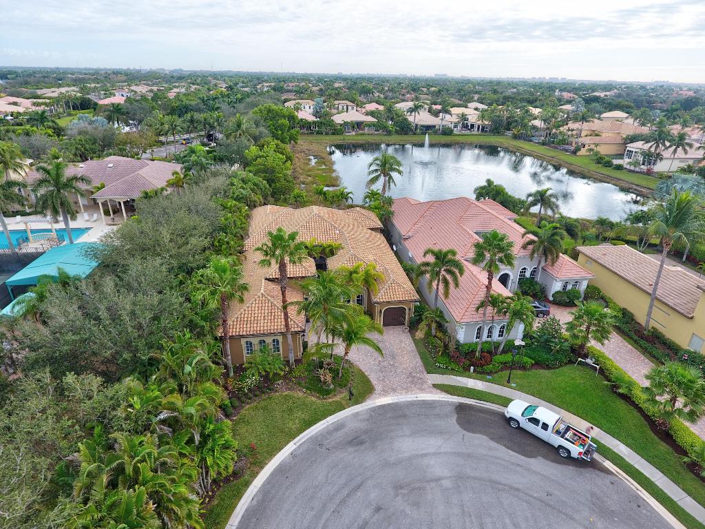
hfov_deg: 81.7
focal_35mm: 20
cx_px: 352
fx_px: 407
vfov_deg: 66.0
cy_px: 264
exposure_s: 1/515
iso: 100
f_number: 2.8
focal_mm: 3.6
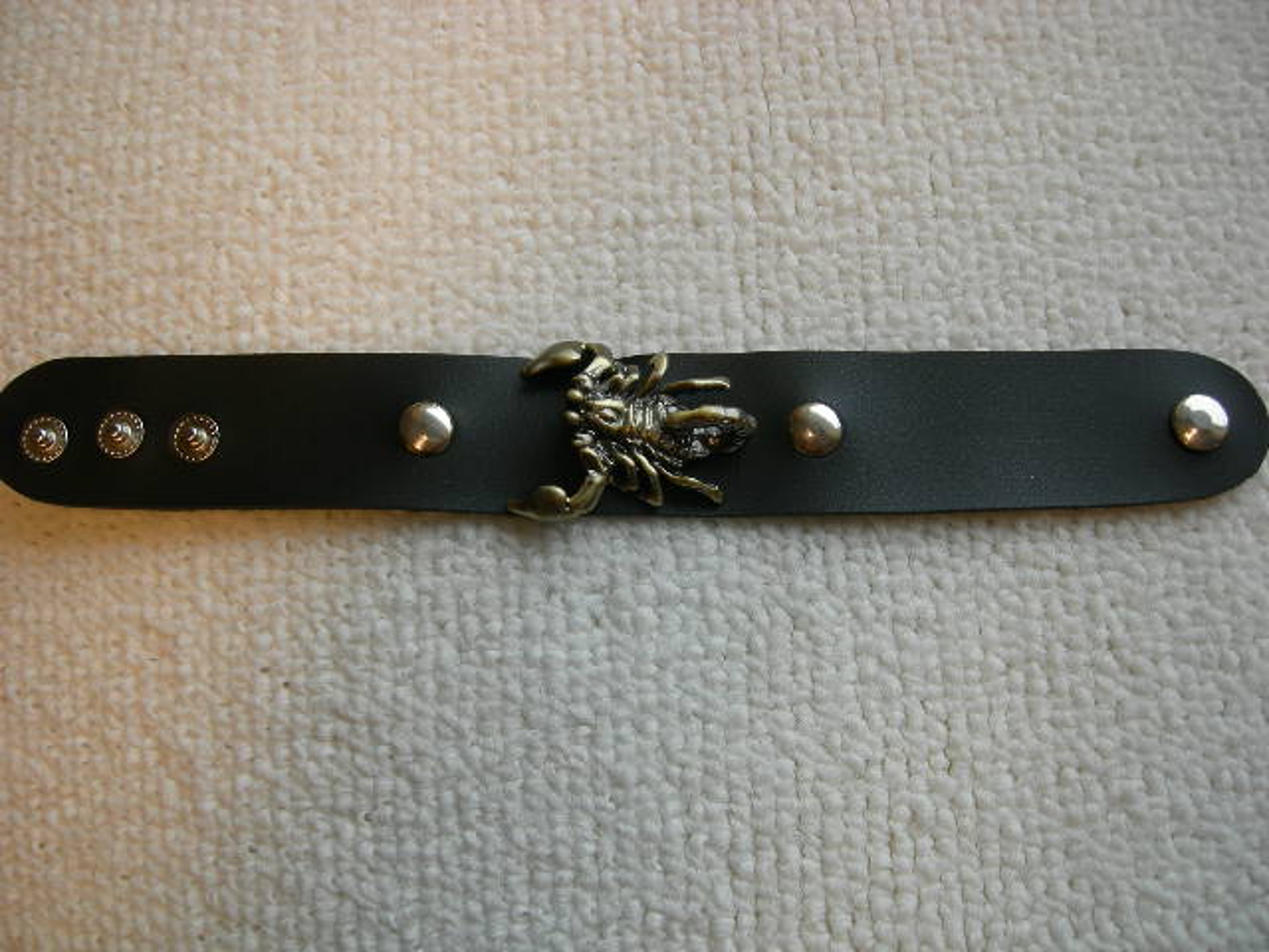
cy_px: 476
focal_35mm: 36
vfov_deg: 39.7
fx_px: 1320
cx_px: 634
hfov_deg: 51.4
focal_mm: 7.5
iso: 64
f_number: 3
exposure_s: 1/55
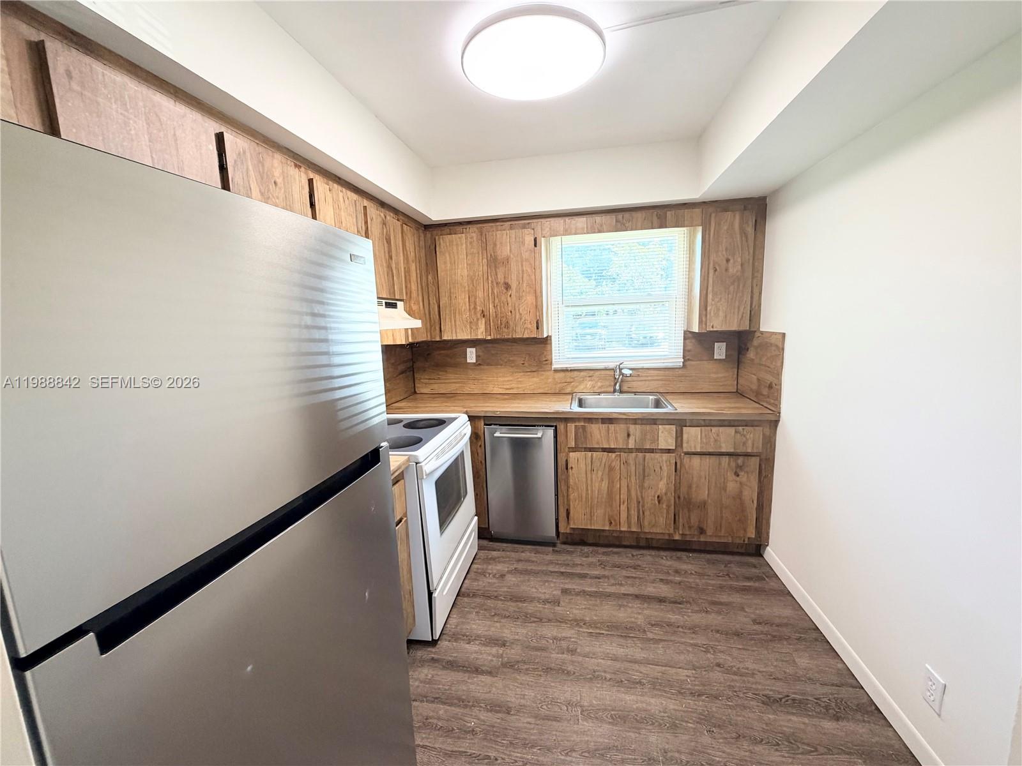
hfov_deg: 102.1
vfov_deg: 85.7
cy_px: 383
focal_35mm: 14
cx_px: 511
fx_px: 413
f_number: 2.2
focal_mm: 2.22
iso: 160
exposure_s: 1/60
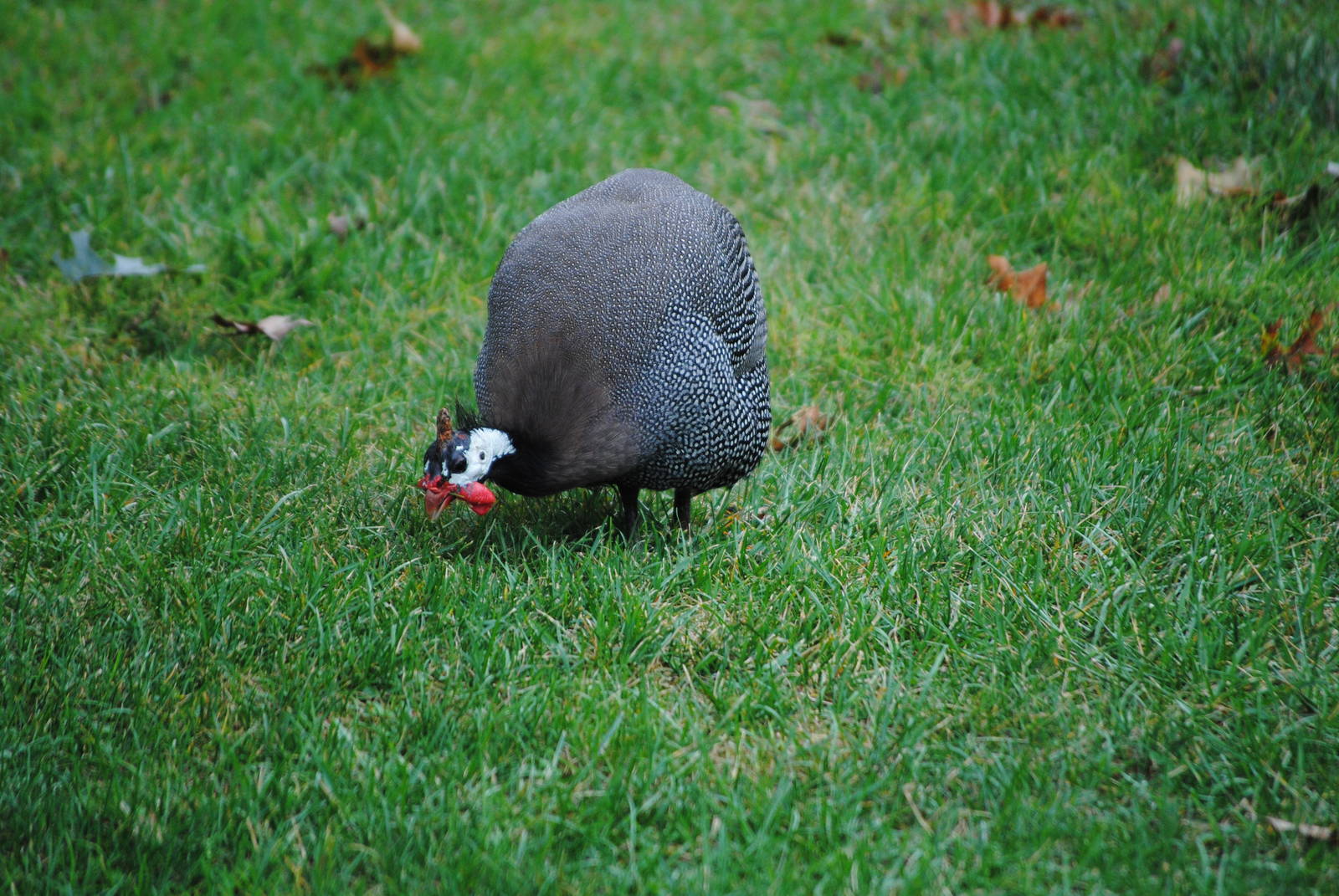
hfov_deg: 6.9
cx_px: 670
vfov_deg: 4.6
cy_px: 448
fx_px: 11171
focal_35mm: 300
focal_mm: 200
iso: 400
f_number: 5.6
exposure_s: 1/320
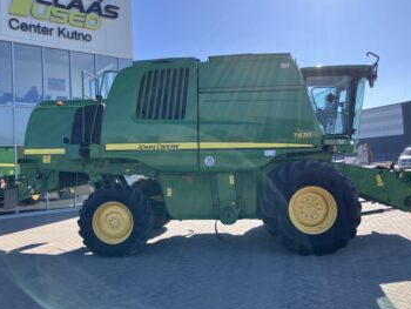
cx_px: 210
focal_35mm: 32
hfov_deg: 56.8
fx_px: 380
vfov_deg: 44.2
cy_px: 150
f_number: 1.8
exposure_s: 1/714
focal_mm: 3.99
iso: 32
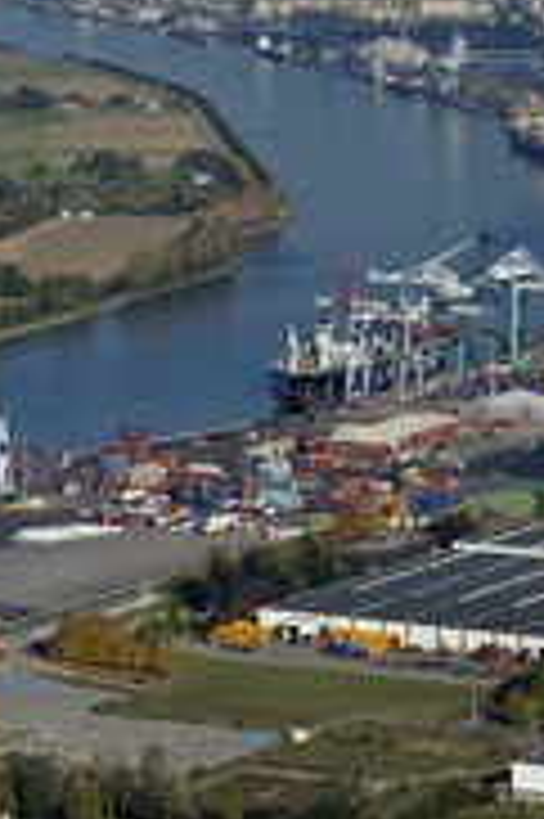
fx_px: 4996
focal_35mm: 220
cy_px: 198
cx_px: 110
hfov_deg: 6.2
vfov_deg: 9.3
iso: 400
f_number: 11
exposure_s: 1/800
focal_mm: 95
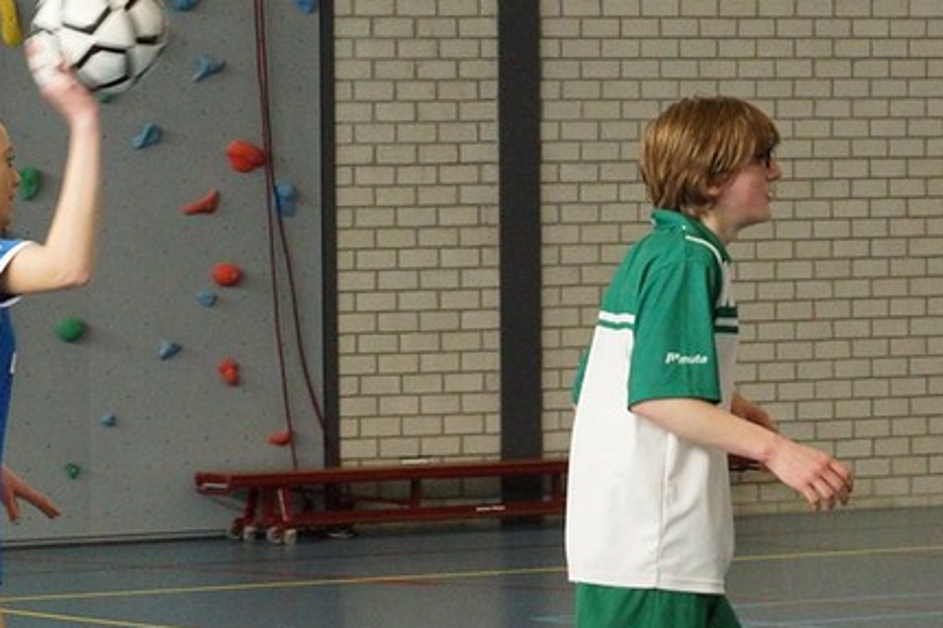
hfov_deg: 11.4
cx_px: -142
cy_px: 427
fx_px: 4661
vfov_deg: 7.7
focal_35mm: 178
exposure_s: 1/200
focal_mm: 50
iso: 1250
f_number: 6.3
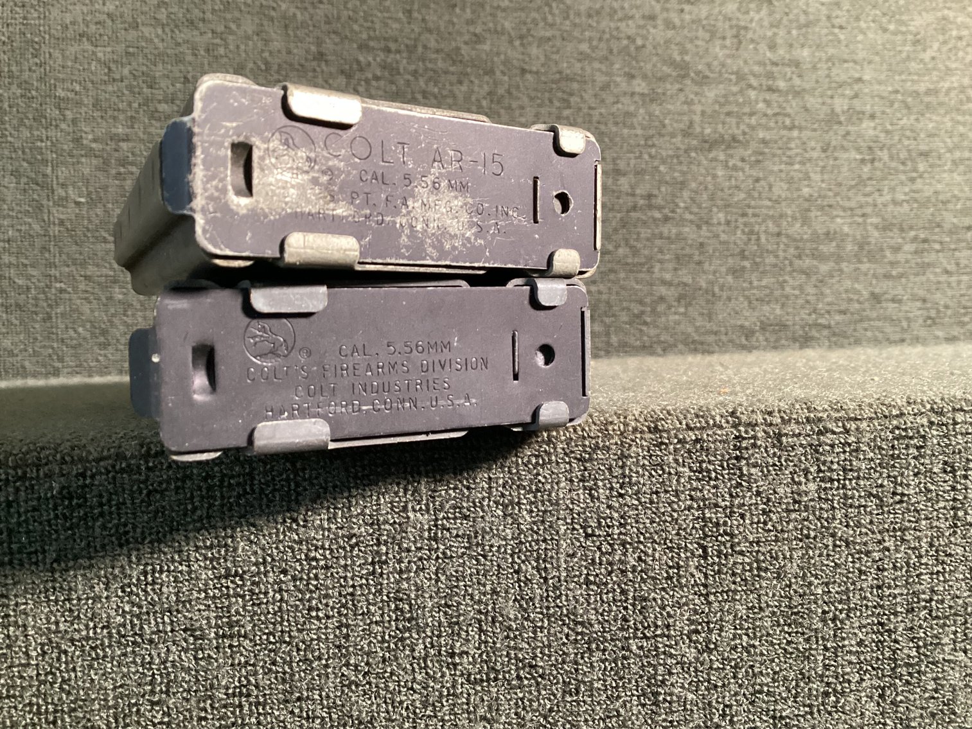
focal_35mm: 31
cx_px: 486
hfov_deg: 58.3
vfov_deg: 45.4
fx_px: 871
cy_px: 364
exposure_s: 1/40
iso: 400
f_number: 2.4
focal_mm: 3.3
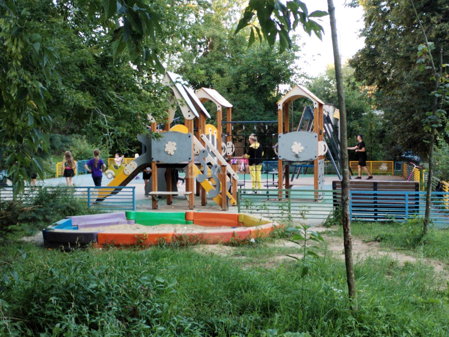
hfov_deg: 33.8
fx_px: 739
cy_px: 168
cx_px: 224
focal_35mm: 57
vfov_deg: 25.7
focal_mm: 4.75
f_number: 1.8
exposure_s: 1/100
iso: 211
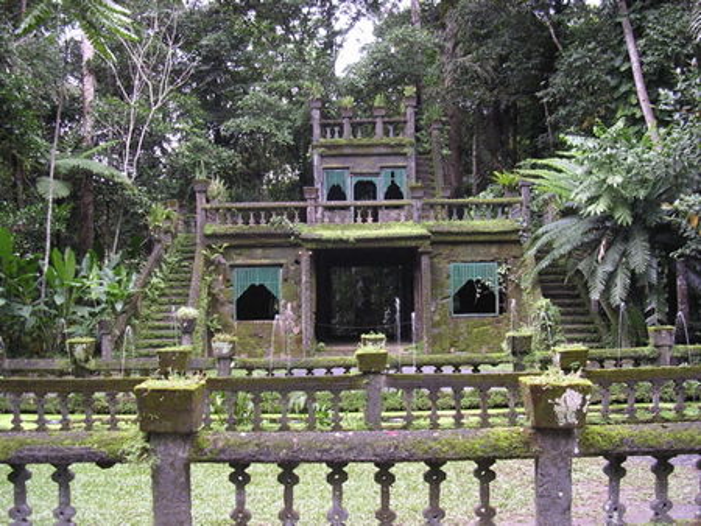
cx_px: 350
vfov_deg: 37.8
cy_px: 263
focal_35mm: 38
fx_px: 770
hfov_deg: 49.0
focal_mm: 5.8
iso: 112
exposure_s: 1/30
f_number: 2.8
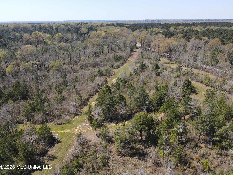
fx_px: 162
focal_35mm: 24
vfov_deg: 56.8
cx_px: 116
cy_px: 88
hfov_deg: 71.6
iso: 100
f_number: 2.8
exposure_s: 1/400
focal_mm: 4.5
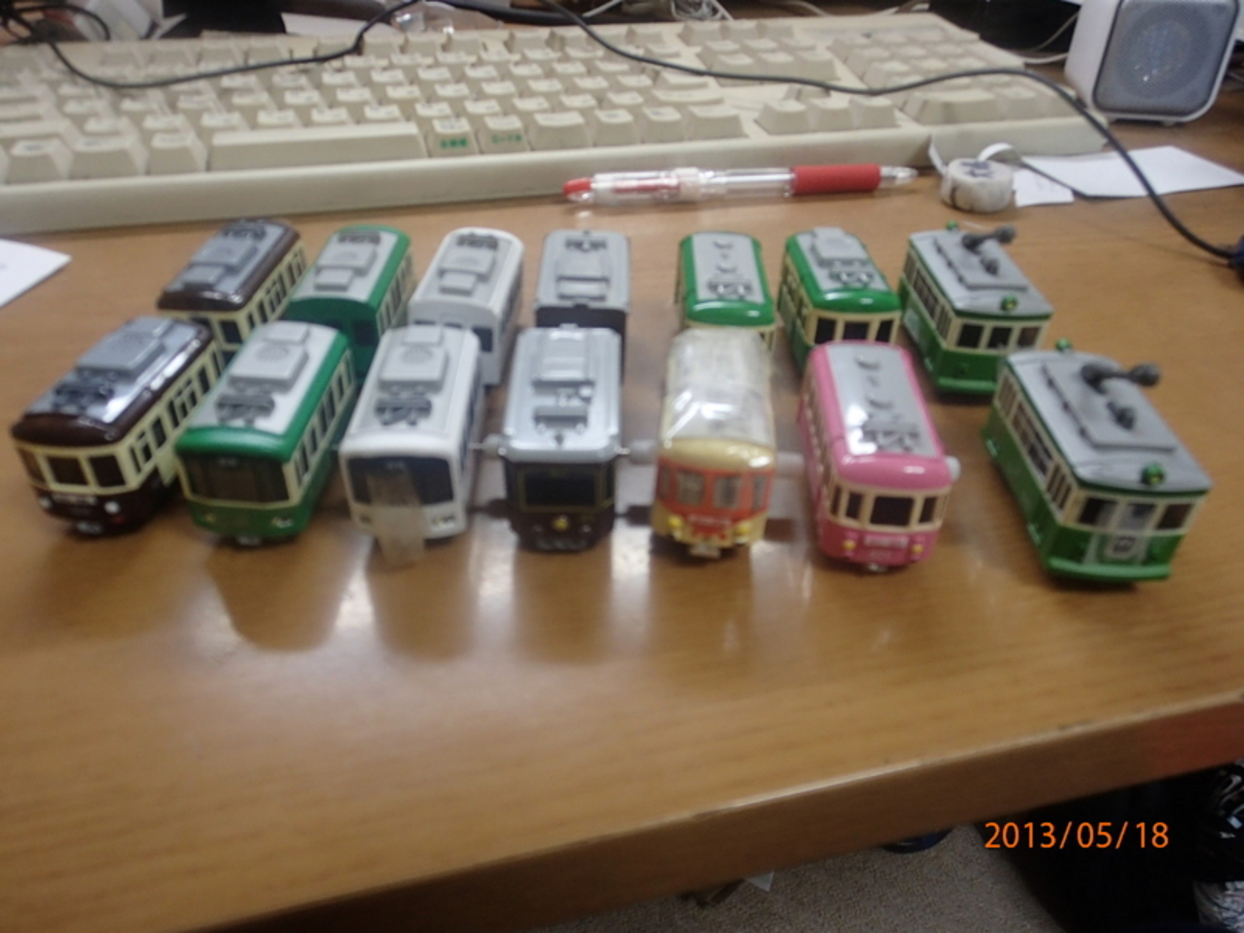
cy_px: 466
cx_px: 622
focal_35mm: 25
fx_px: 898
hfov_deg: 69.4
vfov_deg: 54.9
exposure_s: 1/40
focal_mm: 4.4
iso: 200
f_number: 3.3
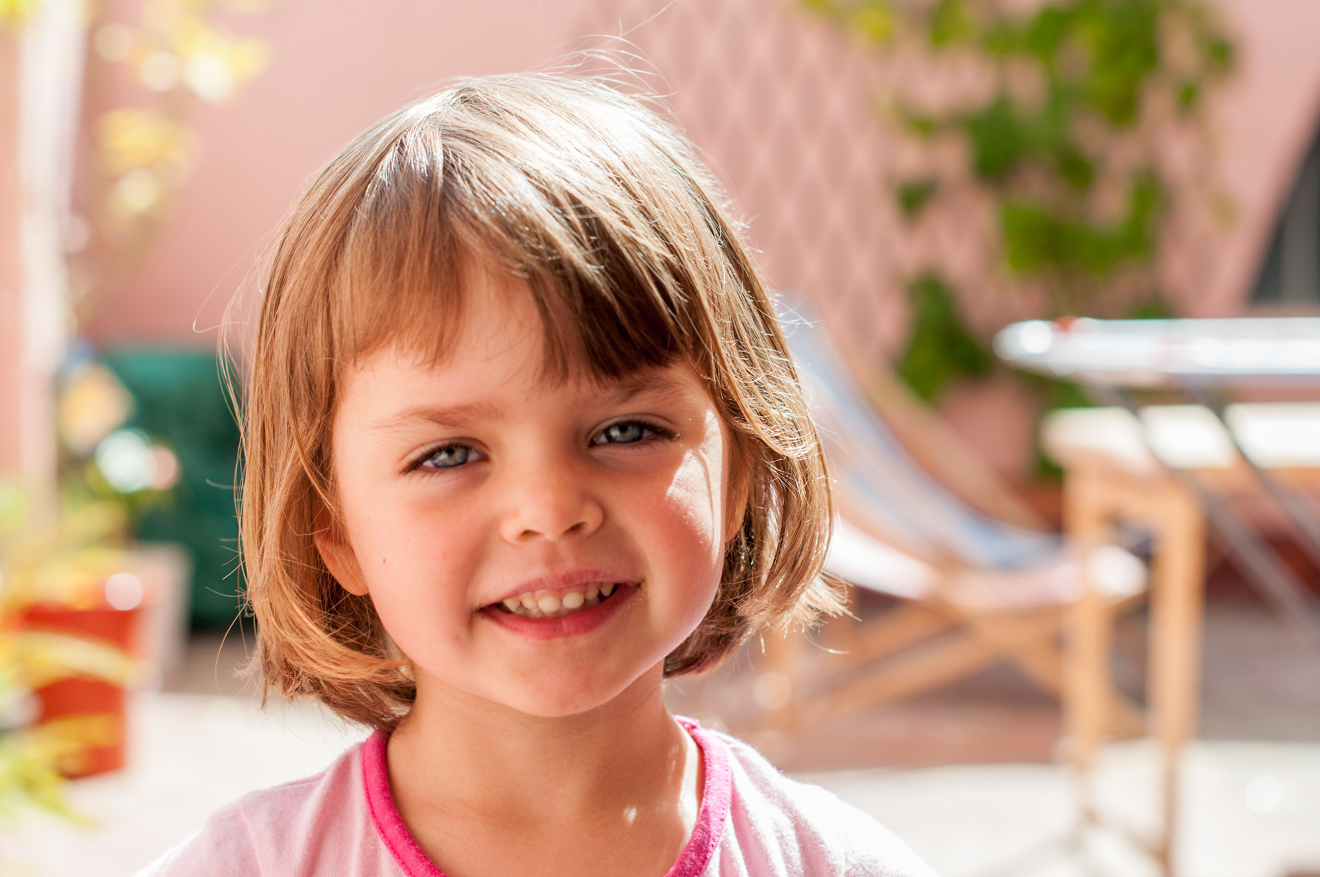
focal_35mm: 75
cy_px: 438
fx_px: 2747
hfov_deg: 27.0
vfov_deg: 18.1
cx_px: 660
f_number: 4
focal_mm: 50
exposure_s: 1/640
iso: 200
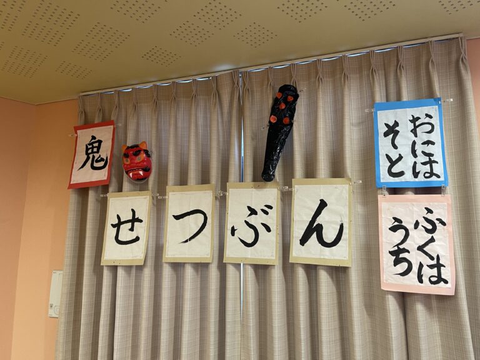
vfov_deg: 54.9
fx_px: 347
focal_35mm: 25
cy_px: 180
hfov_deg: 69.4
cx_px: 240
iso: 125
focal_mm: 5.1
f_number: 1.6
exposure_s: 1/60
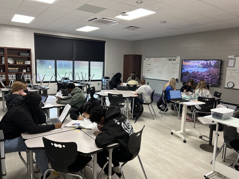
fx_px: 180
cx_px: 120
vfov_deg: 53.1
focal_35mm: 26
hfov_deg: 67.3
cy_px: 90
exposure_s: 1/120
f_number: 1.5
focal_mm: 5.7
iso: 125
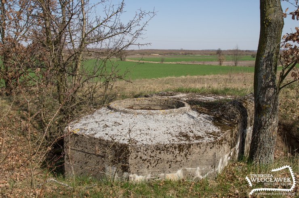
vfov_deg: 39.8
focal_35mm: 33
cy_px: 99
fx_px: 274
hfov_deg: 57.3
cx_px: 150
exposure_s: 1/400
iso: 100
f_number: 8
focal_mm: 22
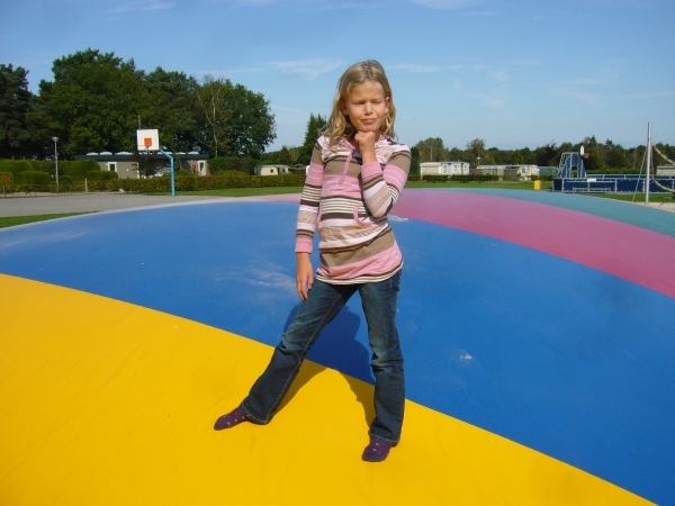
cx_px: 338
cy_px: 253
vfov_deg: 40.7
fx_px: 682
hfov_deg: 52.6
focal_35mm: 35
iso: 100
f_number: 5.6
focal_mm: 5.8
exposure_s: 1/800
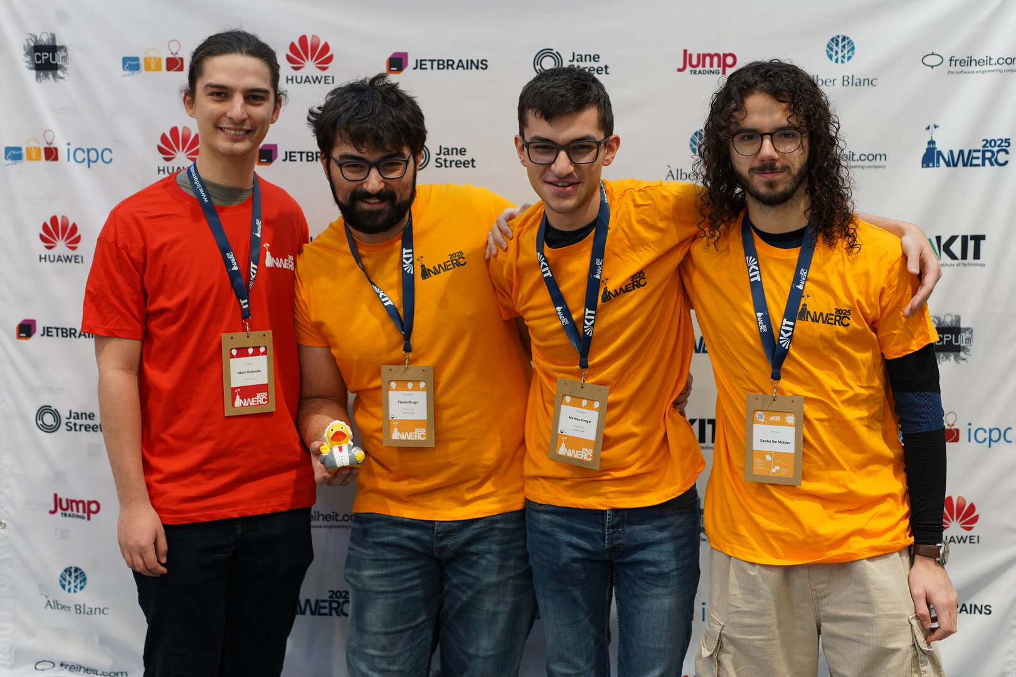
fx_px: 1411
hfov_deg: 39.6
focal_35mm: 50
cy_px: 338
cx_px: 508
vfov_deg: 27.0
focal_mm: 50
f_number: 2.8
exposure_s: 1/80
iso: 640
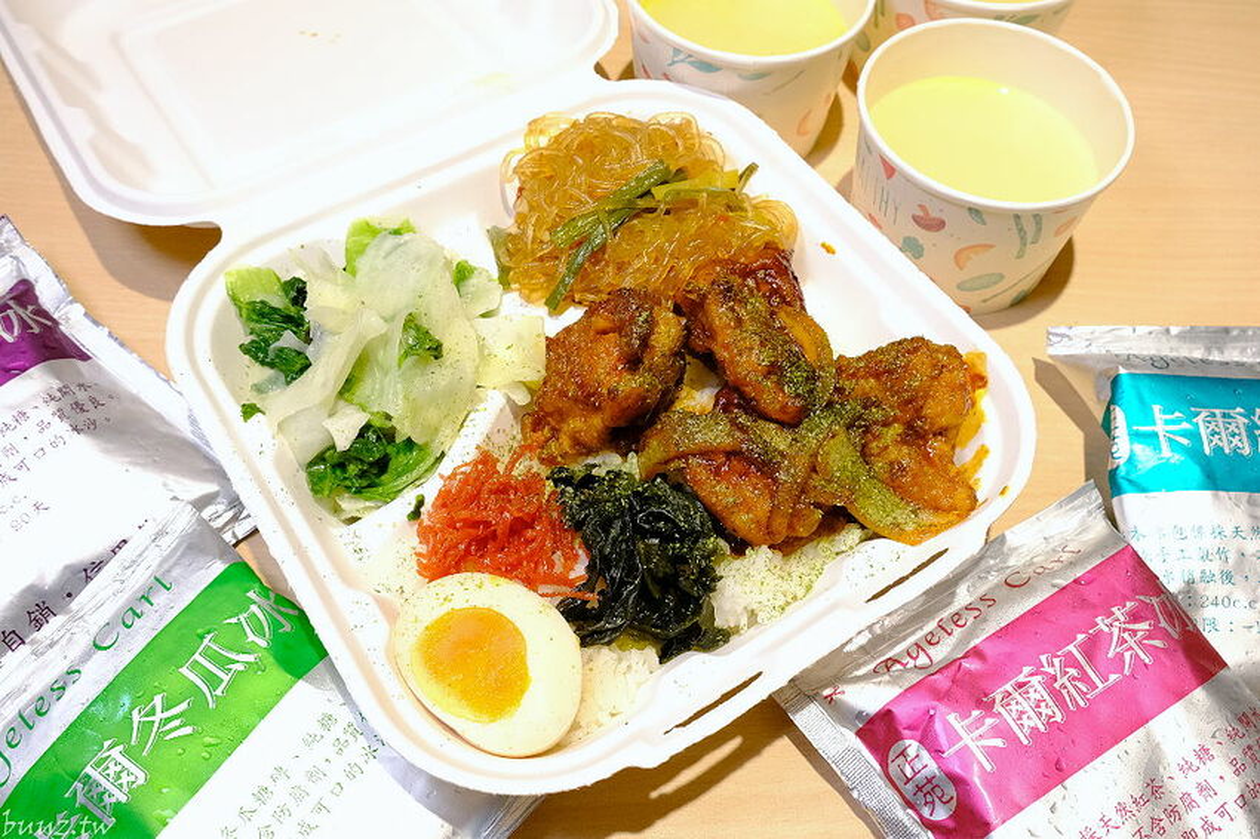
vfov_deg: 44.9
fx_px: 1015
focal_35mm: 29
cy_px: 420
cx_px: 630
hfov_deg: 63.7
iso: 1600
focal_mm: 19.6
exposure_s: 1/60
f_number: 8
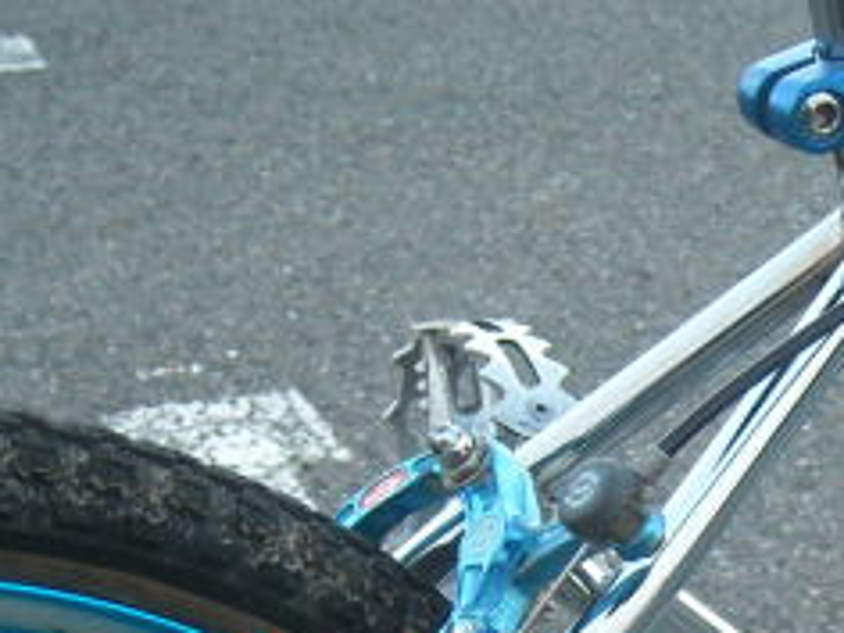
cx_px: 730
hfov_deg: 18.6
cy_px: 738
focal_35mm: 104
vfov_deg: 13.9
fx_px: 2536
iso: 175
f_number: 2.8
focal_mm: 5.7
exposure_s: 1/250
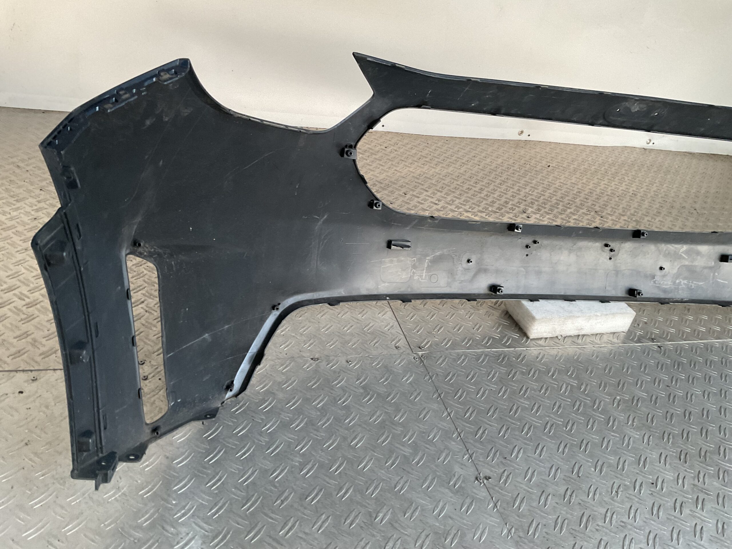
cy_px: 274
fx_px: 613
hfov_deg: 61.7
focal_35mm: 29
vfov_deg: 48.2
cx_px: 366
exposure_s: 1/50
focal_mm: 3
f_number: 1.8
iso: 125
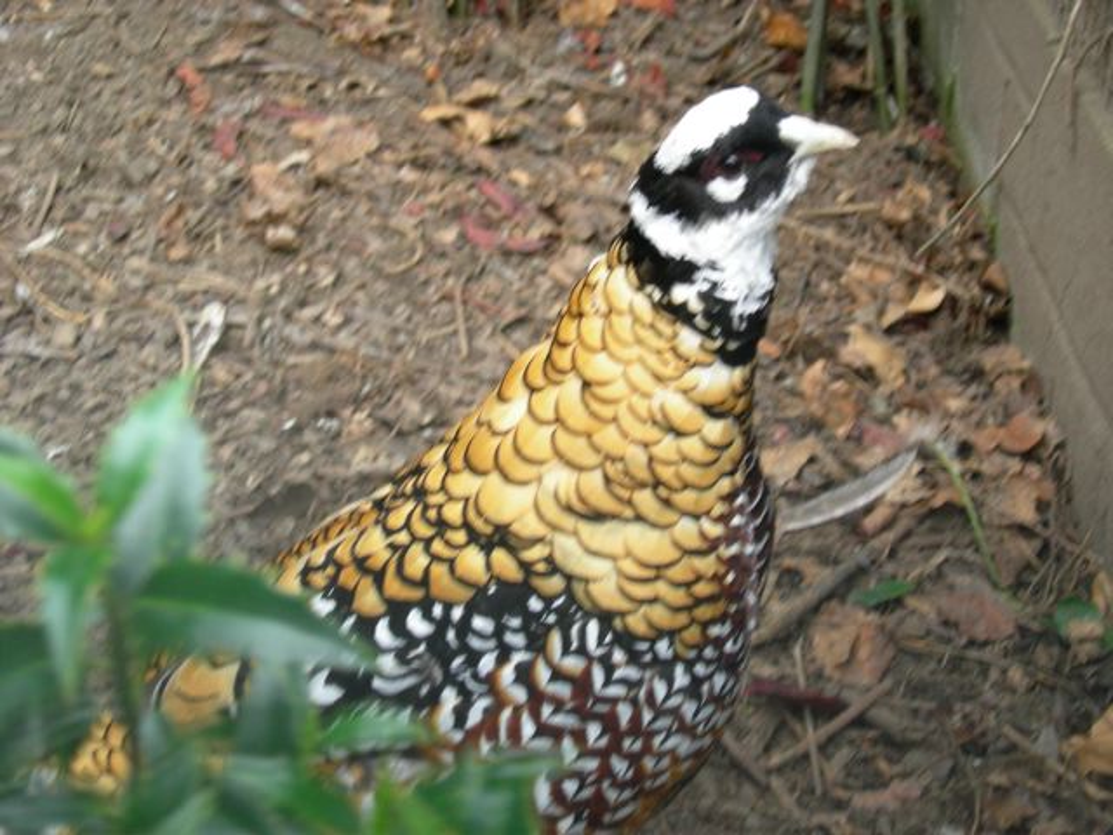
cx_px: 556
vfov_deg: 17.4
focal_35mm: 85
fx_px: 2733
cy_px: 418
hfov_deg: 23.0
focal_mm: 17.7
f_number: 4.1
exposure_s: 1/60
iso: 200
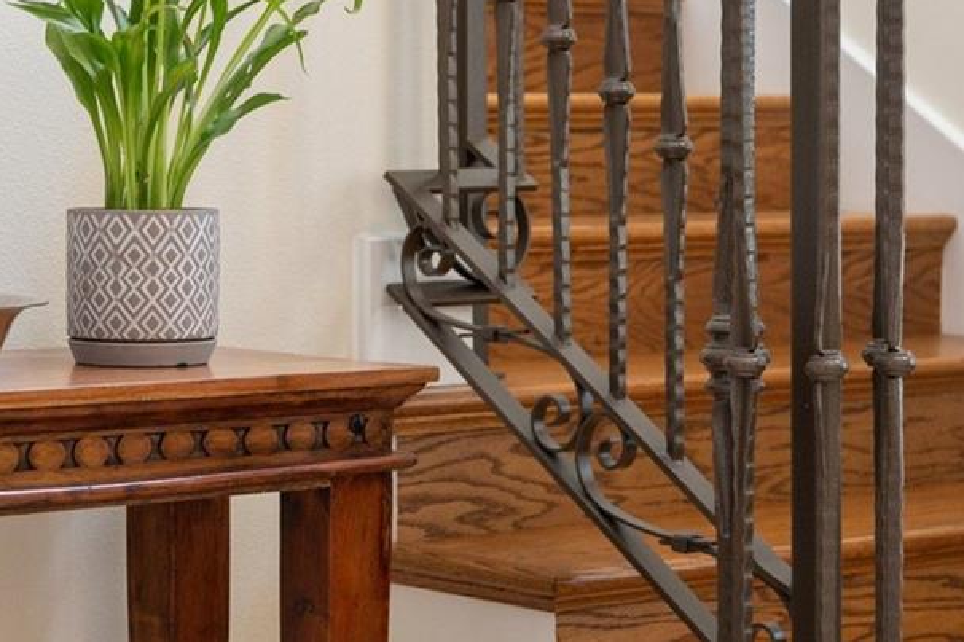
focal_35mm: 119
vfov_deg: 11.5
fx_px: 3185
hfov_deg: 17.1
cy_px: 104
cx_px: 279
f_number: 2.8
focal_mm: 45
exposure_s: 1/250
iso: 1600
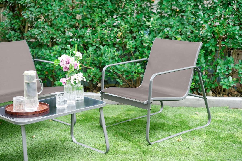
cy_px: 80
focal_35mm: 70
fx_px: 471
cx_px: 121
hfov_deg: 28.8
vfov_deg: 19.5
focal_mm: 70
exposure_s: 1/100
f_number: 4
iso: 200
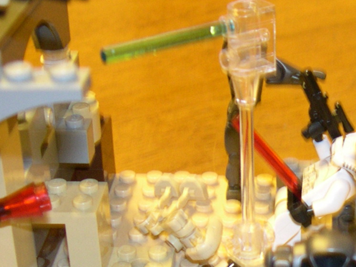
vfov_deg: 12.7
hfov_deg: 16.6
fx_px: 1193
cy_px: 212
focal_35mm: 116
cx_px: 359
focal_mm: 8
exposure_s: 1/8.5
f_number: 2.8
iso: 200
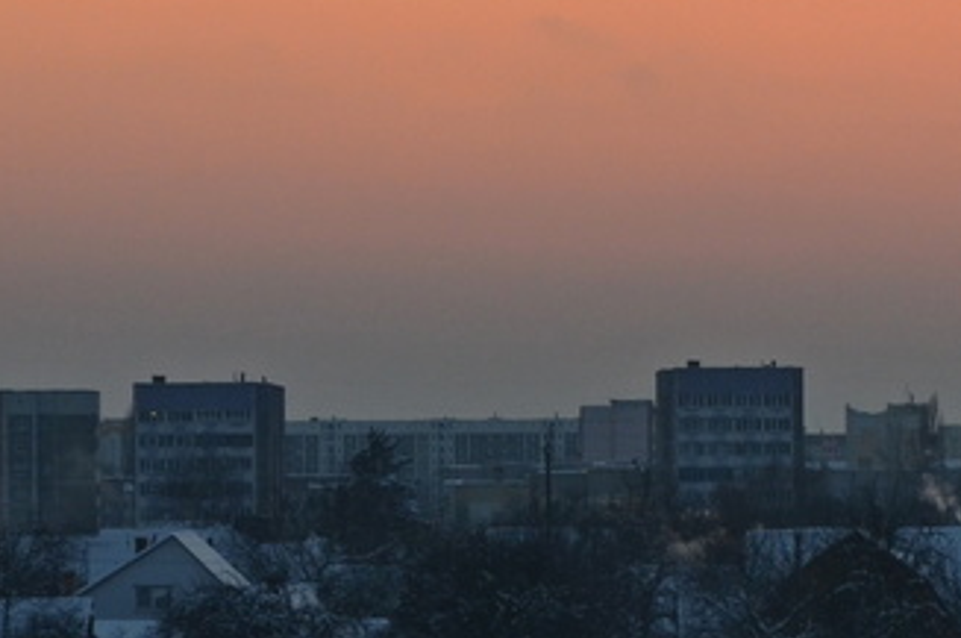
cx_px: 805
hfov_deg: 6.4
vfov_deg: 4.3
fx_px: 8556
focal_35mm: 321
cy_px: 472
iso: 400
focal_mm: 50
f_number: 9
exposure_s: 1/40
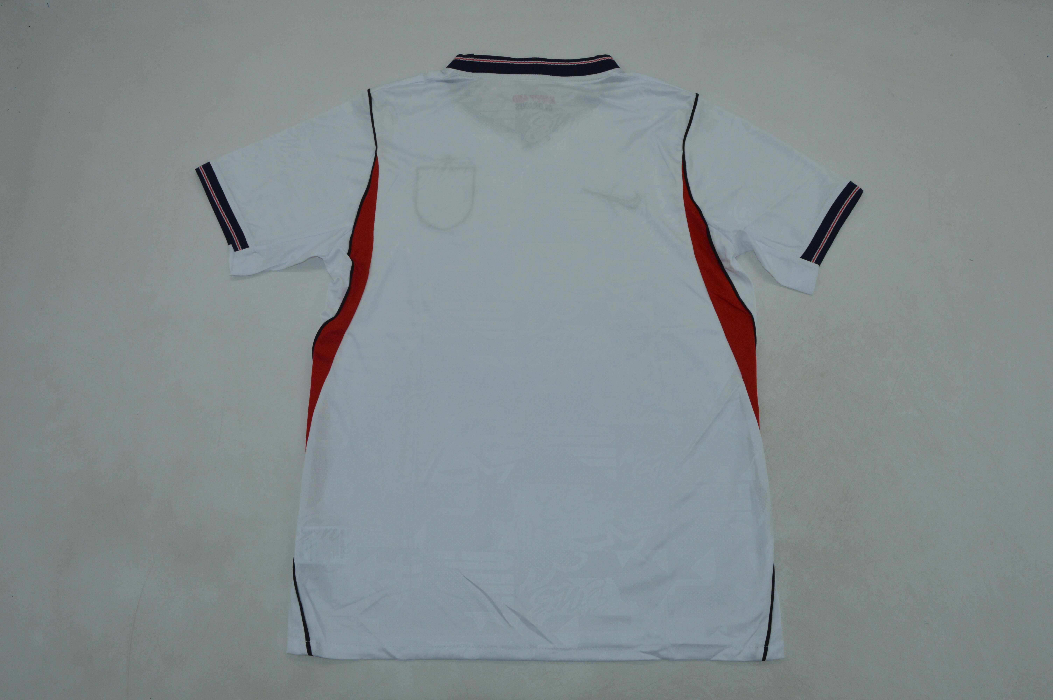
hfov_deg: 59.5
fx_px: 921
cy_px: 350
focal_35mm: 32
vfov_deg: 41.6
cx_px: 526
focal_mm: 21
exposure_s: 1/200
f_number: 14
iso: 400
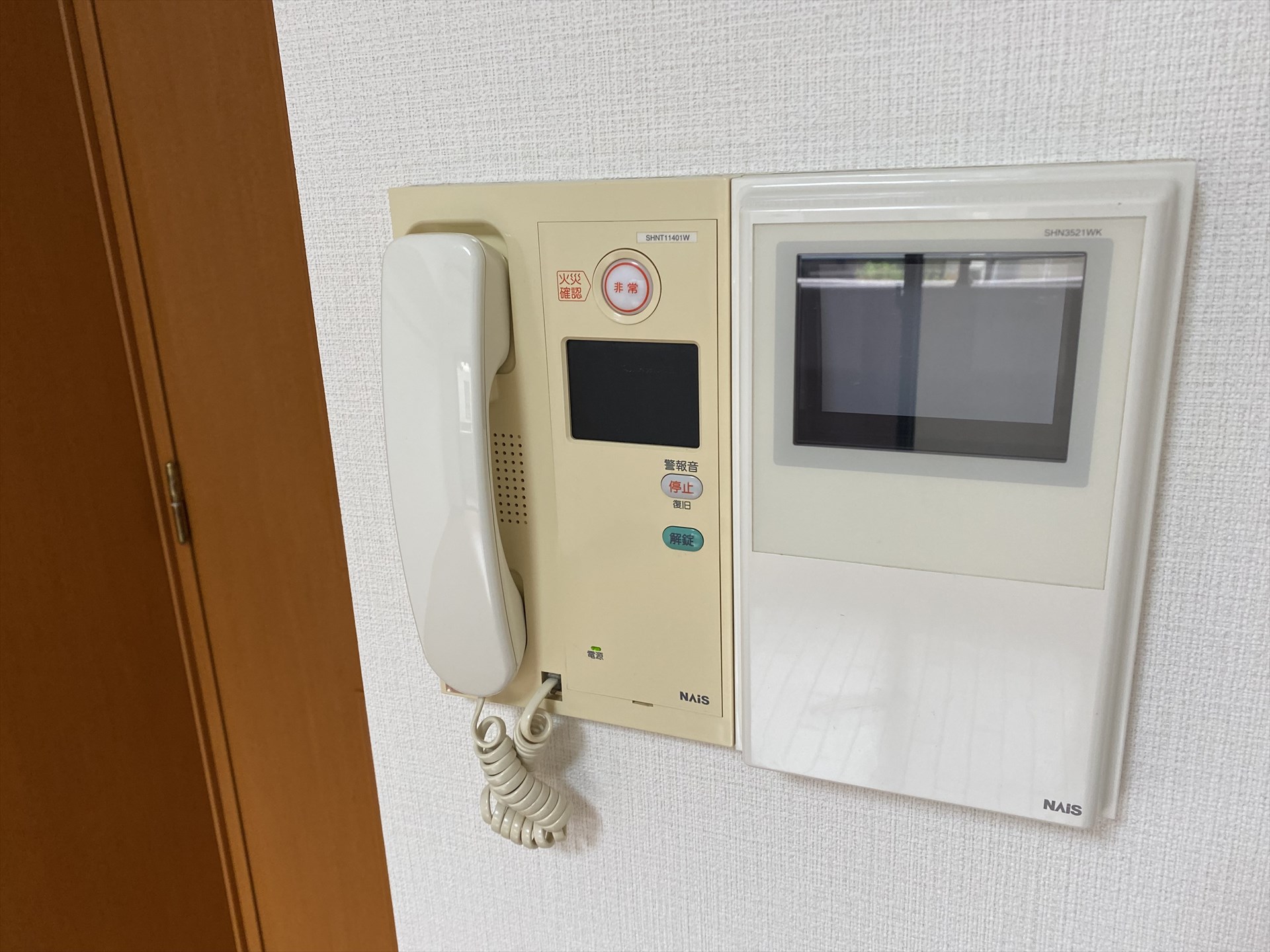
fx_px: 954
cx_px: 635
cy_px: 476
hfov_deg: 67.3
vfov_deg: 53.1
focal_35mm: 26
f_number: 1.8
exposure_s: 1/121
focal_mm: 4.25
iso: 125
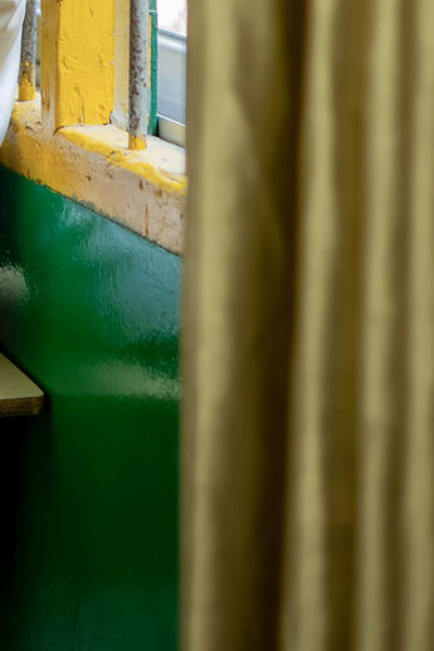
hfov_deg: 7.8
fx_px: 3144
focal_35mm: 174
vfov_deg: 11.3
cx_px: -201
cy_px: -340
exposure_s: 1/60
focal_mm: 50
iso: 125
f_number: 1.8
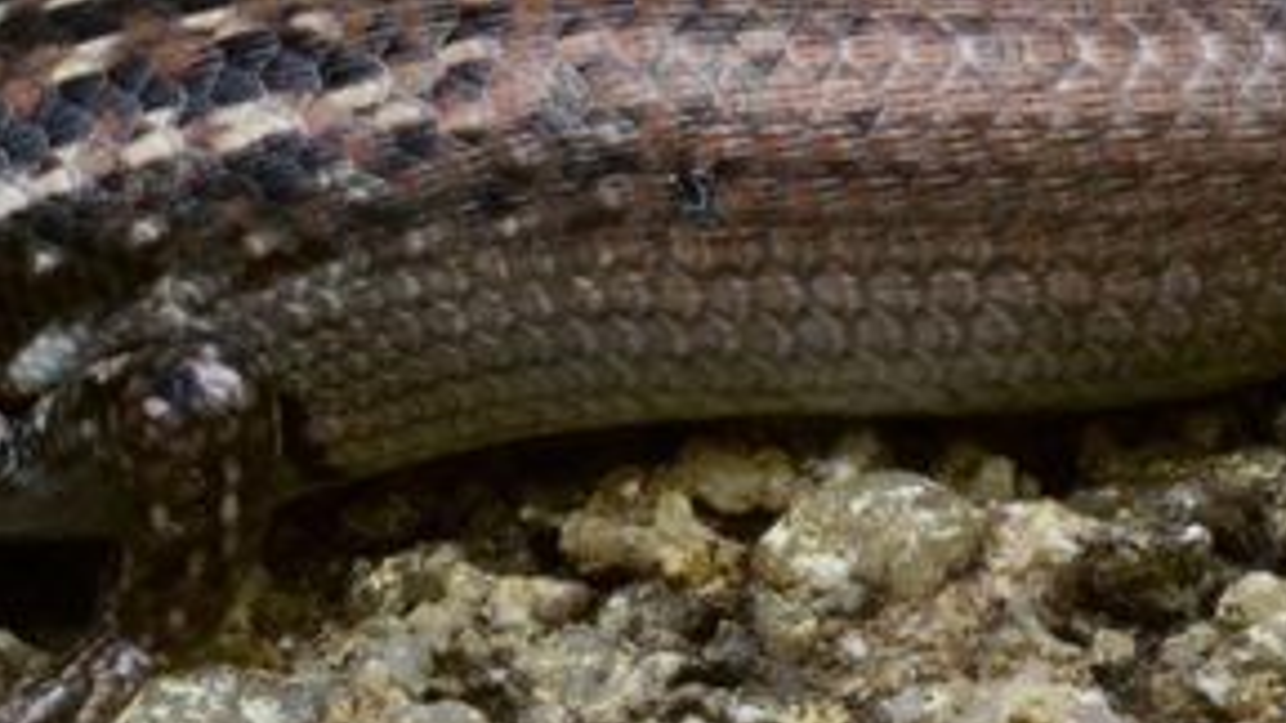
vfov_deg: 2.3
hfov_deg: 4.2
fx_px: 17664
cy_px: -600
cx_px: 107
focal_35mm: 518
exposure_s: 1/80
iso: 400
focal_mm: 60
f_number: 16
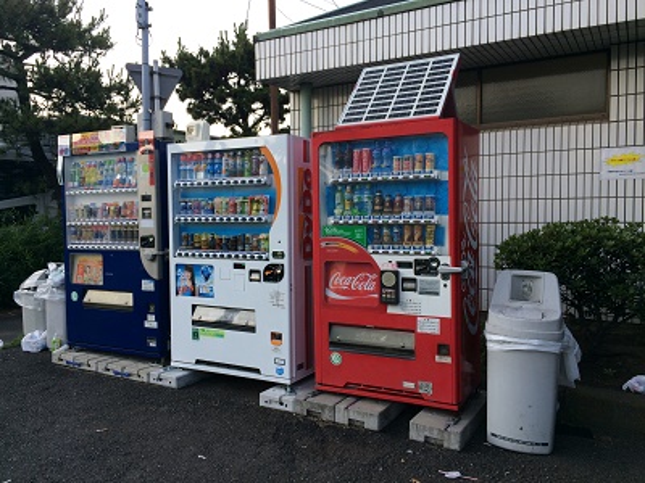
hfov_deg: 61.7
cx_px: 322
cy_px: 242
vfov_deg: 48.2
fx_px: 540
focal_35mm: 29
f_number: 2.2
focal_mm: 4.15
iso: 32
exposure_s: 1/363
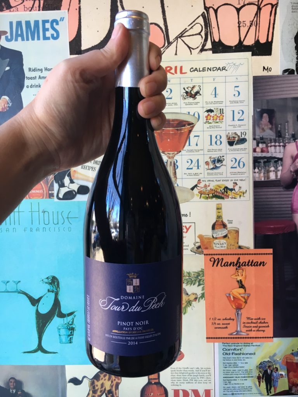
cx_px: 149
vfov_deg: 61.7
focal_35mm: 29
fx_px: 333
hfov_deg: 48.2
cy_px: 198
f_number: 2.2
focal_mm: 4.15
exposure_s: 1/30
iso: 25
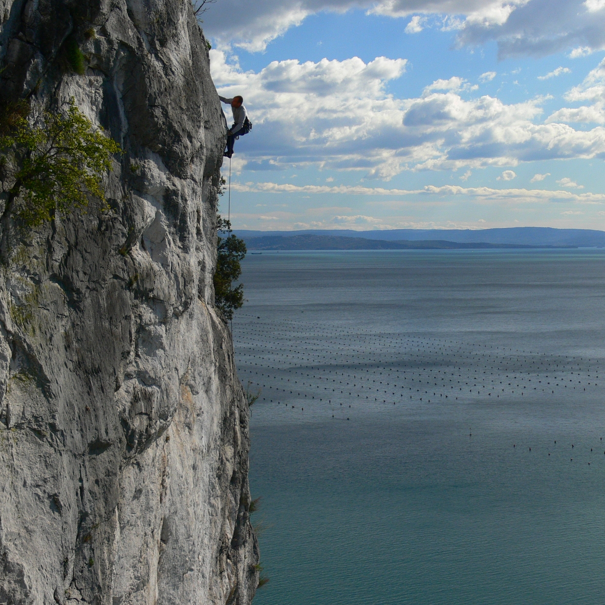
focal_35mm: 67
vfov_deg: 25.7
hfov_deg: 25.6
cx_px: 394
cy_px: 305
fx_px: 1325
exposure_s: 1/640
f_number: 3.6
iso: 80
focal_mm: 11.9
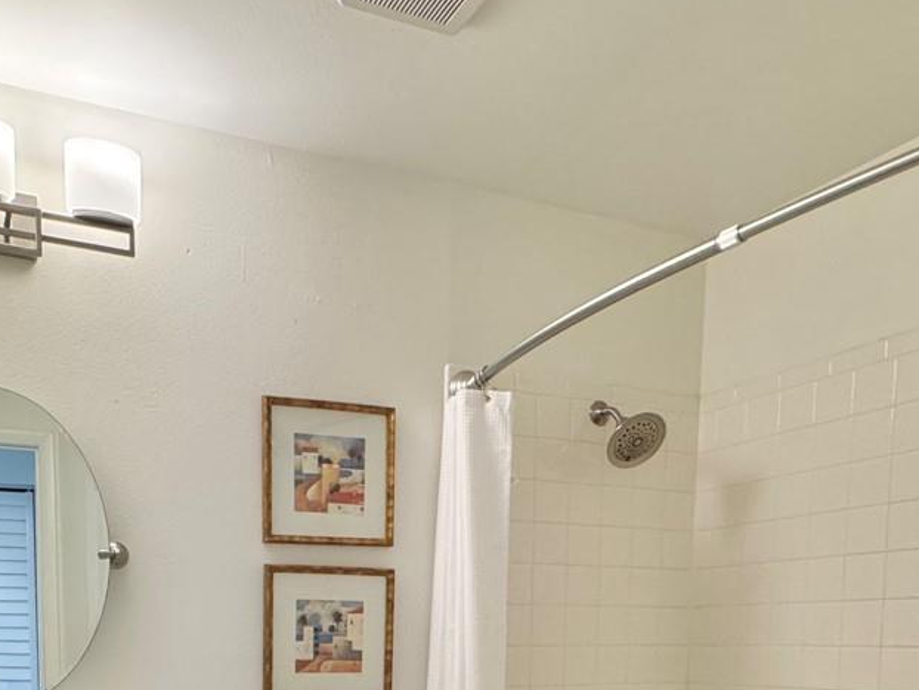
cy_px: 730
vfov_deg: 35.0
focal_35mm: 36
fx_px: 956
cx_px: 356
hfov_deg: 50.9
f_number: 2.2
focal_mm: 2.22
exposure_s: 1/97
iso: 320
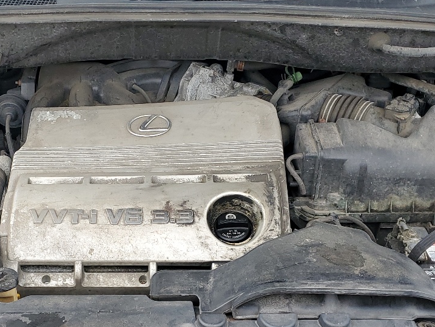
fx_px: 729
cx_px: 163
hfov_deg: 33.1
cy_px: 221
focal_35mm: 58
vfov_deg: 25.1
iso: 50
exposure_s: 1/714
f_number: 1.5
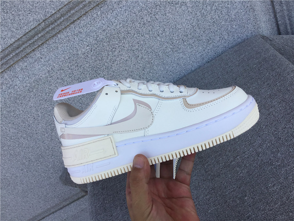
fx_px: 263
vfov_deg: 45.4
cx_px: 147
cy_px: 110
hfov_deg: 58.4
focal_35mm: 31
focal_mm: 3.3
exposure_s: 1/458
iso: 25
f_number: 2.4
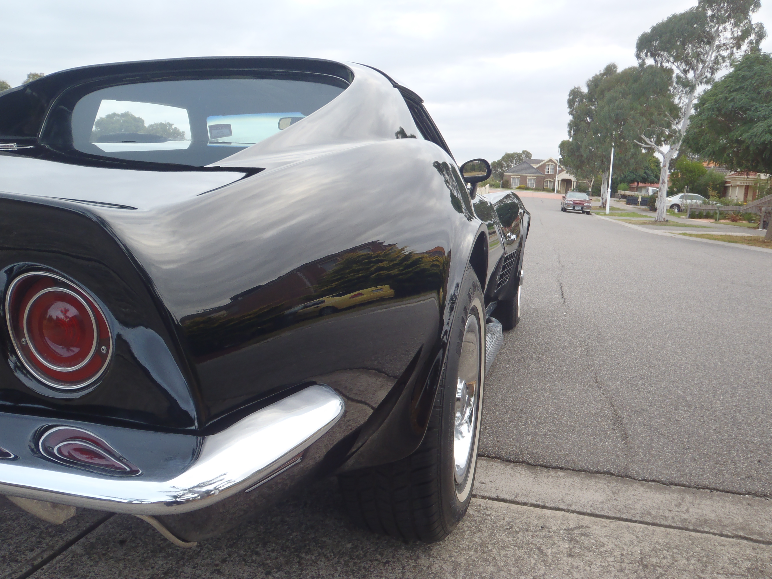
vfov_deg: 49.7
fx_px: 624
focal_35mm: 28
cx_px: 386
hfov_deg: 63.4
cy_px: 290
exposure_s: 1/60
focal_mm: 5
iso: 64
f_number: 3.5
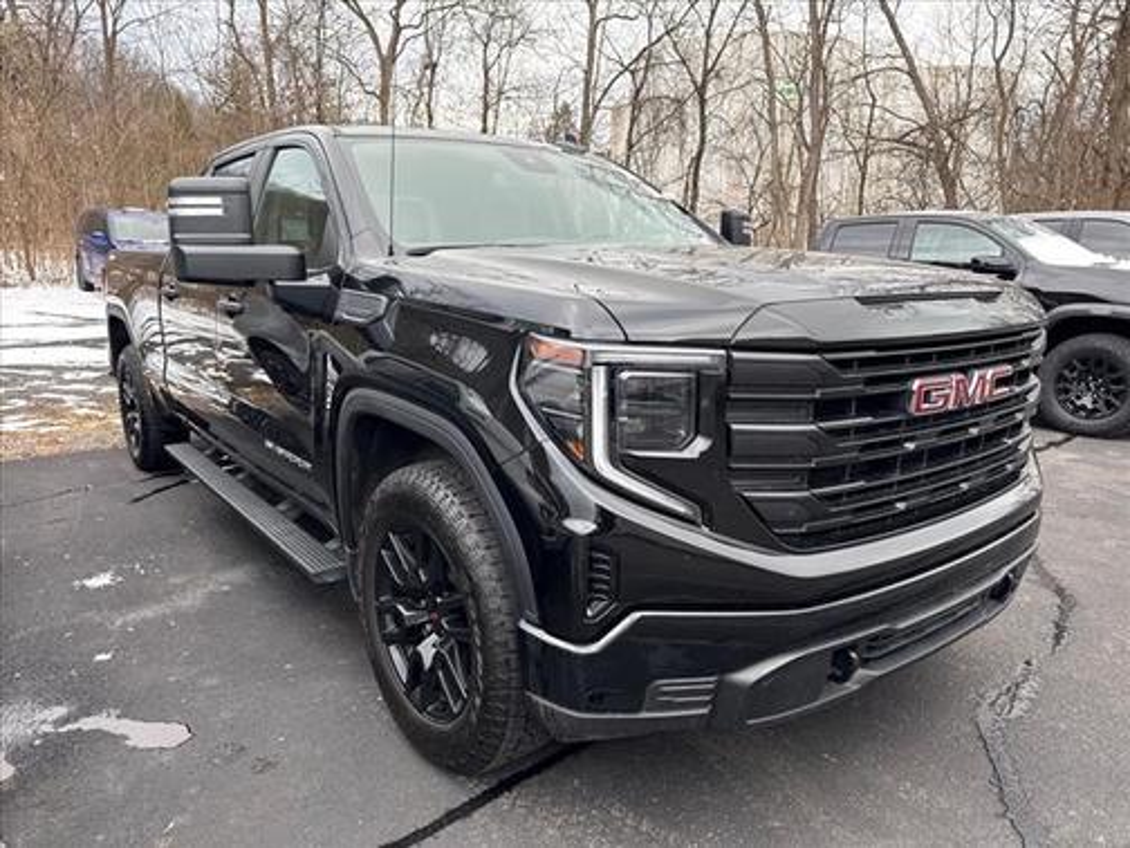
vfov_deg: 56.8
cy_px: 424
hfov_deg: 71.6
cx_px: 565
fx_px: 783
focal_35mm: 24
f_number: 1.78
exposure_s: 1/589
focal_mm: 6.76
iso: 100
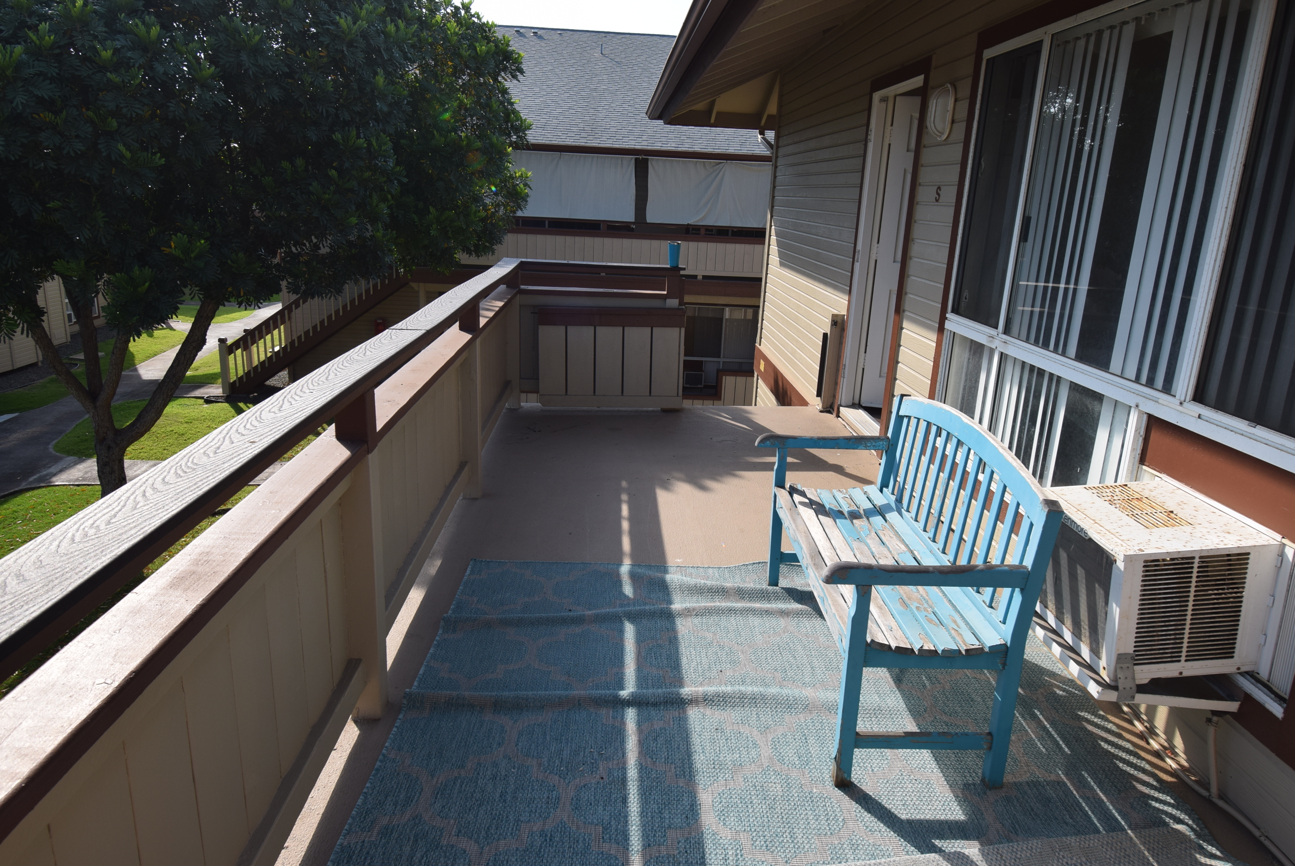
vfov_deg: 56.2
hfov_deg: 77.3
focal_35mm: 22
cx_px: 648
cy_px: 433
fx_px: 810
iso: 200
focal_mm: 15
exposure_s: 1/320
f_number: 9
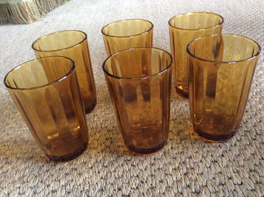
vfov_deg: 44.1
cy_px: 98
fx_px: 244
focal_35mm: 32
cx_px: 132
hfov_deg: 56.9
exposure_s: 1/17
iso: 320
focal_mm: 3.3
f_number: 2.4
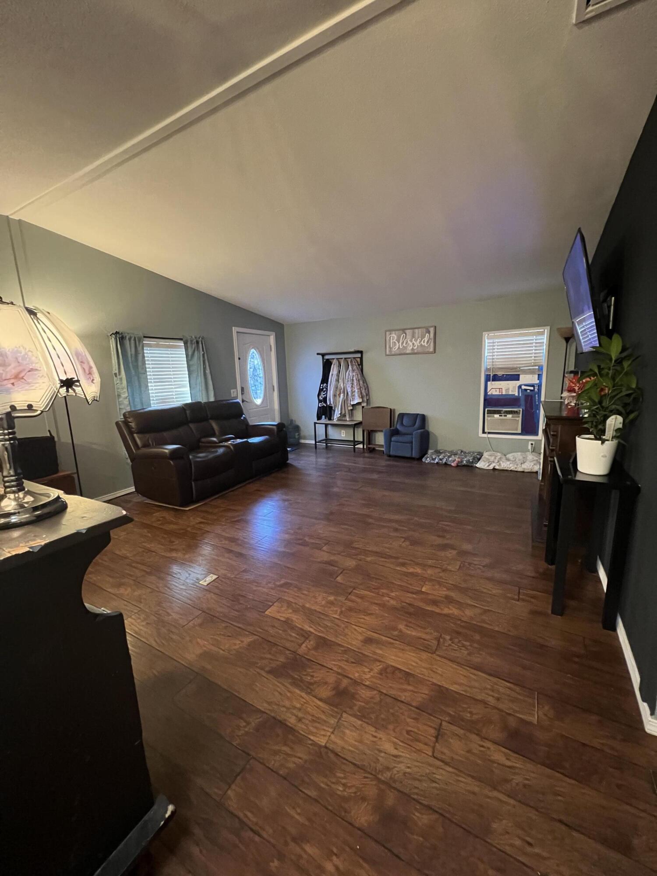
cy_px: 438
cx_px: 328
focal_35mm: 13
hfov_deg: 89.9
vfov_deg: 106.2
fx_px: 329
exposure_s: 1/40
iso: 1000
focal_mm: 1.57
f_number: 1.8
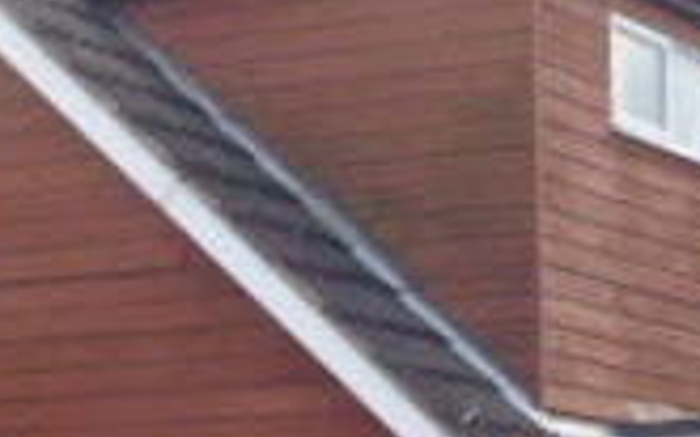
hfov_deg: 11.6
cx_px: 100
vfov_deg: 7.2
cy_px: 651
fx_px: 3433
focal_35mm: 180
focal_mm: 4.4
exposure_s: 1/160
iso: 80
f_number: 4
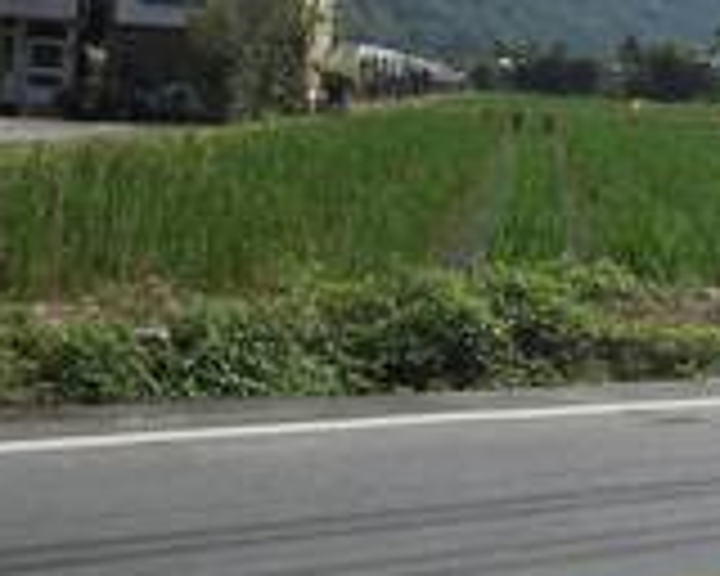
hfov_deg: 23.1
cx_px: 729
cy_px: 68
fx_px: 1683
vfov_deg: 19.1
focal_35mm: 79
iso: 64
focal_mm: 6.5
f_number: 8
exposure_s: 1/200
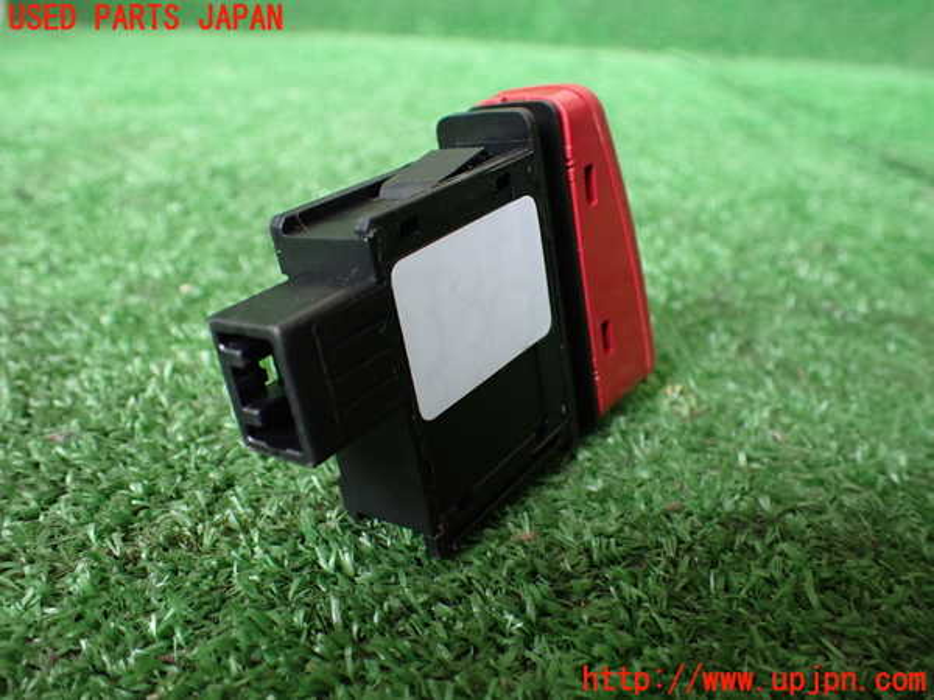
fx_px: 809
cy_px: 350
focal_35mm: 30
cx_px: 467
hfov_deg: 60.0
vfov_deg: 46.8
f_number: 2.3
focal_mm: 5.4
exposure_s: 1/80
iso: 800
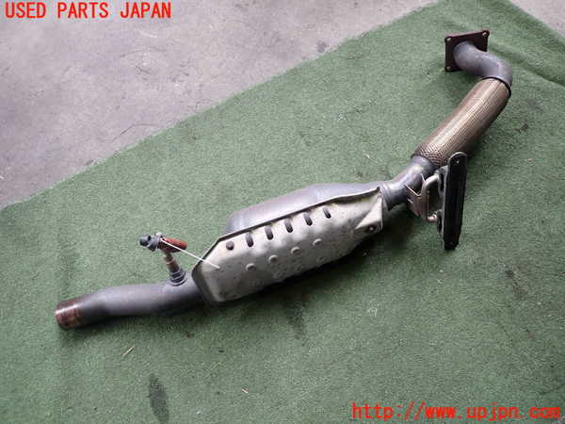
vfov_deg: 54.9
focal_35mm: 25
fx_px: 408
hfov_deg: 69.4
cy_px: 212
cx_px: 282
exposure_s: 1/125
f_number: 2
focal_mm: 4.5
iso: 125
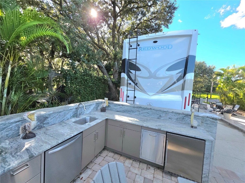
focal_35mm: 13
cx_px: 122
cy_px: 92
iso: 20
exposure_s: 1/333
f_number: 1.9
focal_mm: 2.2
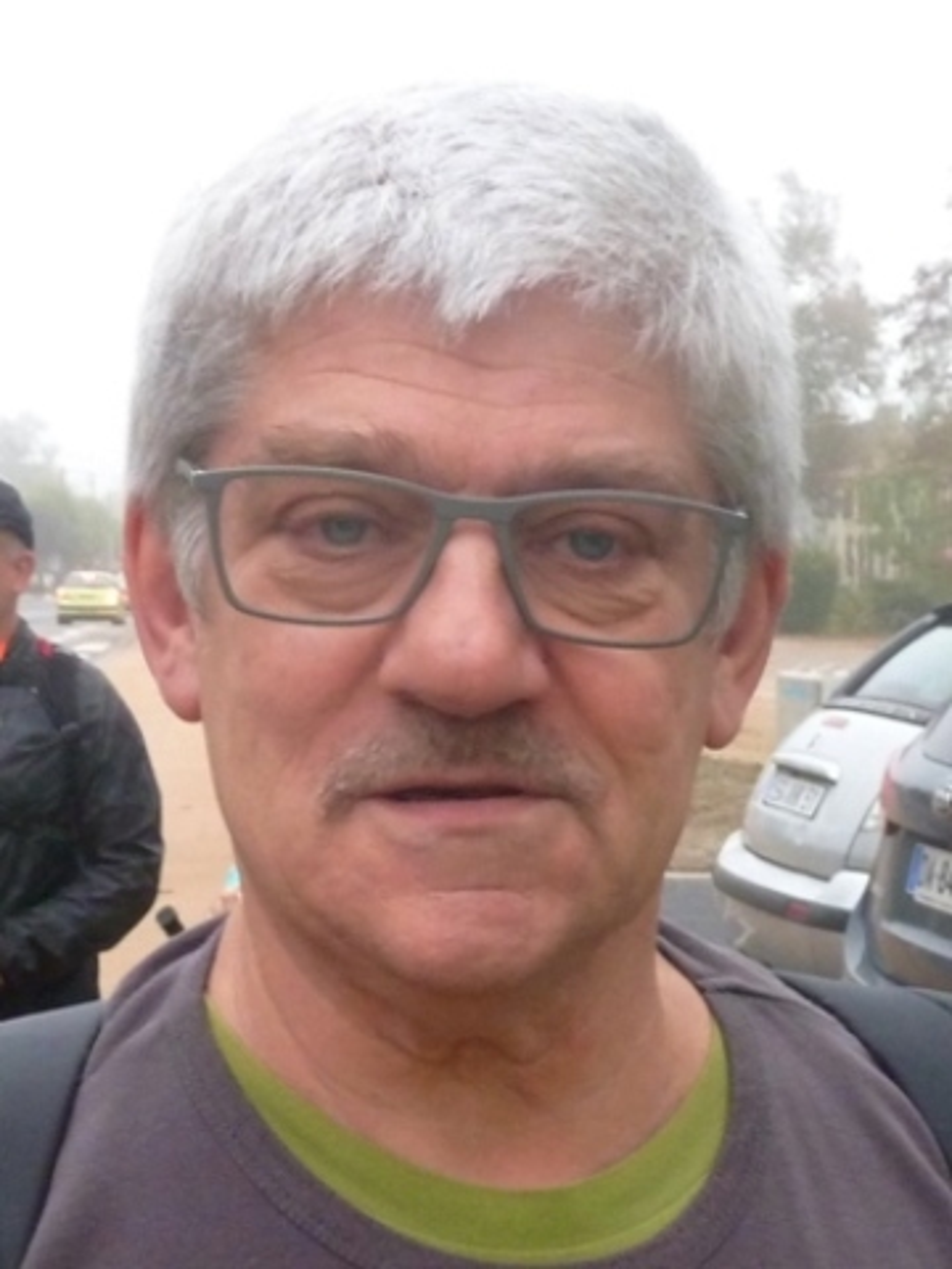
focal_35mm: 29
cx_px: 476
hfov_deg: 48.2
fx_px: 1063
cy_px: 634
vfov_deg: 61.7
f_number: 3.4
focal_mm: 4.7
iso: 400
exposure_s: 1/30
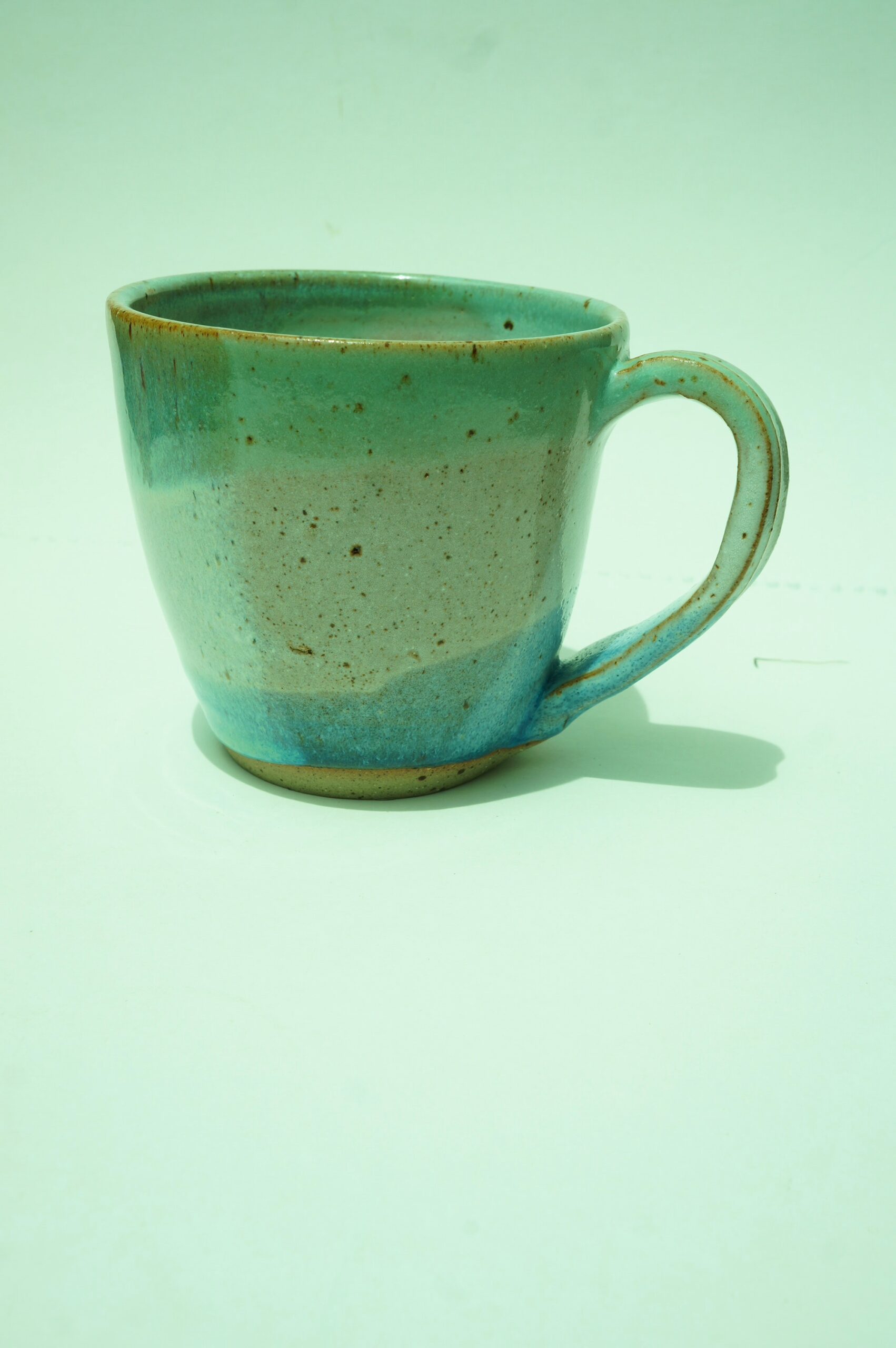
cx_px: 448
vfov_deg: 49.6
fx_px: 1459
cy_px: 674
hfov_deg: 34.1
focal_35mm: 39
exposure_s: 1/200
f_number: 10
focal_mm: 26
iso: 100
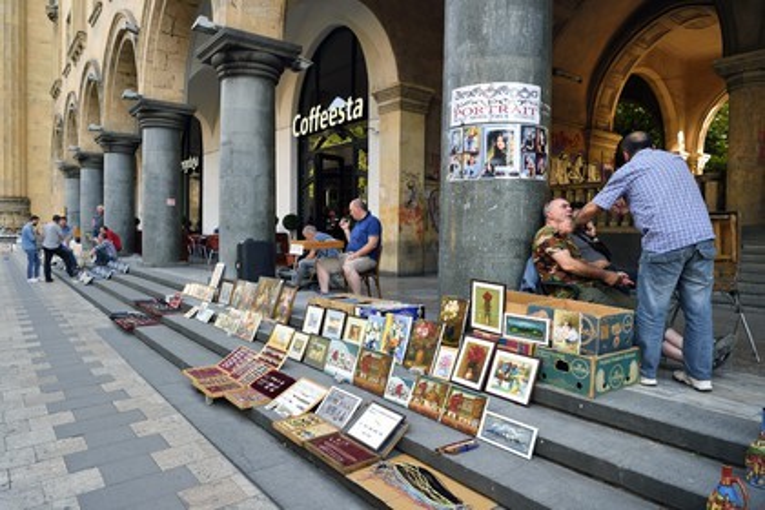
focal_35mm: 24
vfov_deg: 53.1
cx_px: 382
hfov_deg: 73.7
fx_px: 510
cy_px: 255
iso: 200
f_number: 5
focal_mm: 24
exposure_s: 1/125
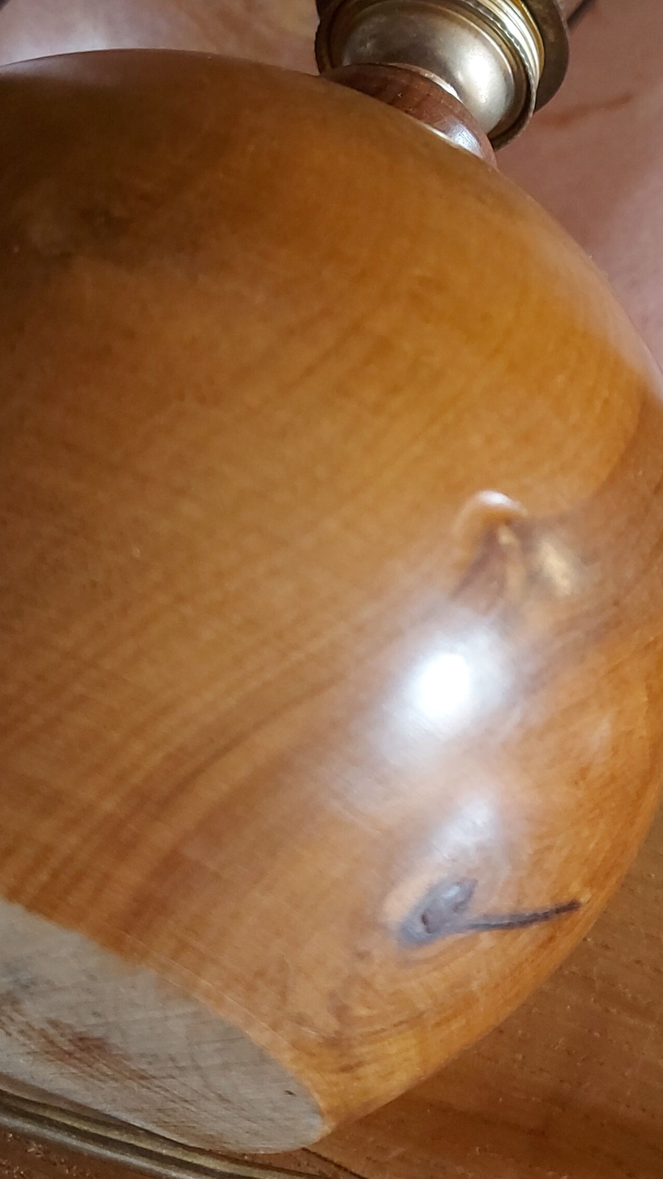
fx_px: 1656
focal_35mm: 53
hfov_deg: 22.4
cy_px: 317
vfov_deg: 38.3
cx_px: 500
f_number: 1.8
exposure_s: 1/25
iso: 250
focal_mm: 5.23
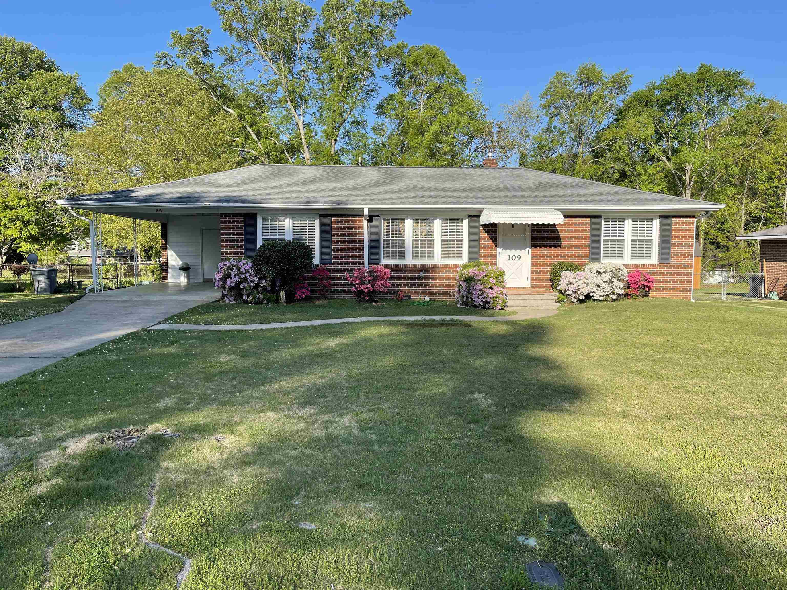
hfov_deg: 69.4
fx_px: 568
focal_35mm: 25
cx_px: 394
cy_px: 295
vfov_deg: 54.9
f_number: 1.6
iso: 32
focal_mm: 5.1
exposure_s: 1/1642
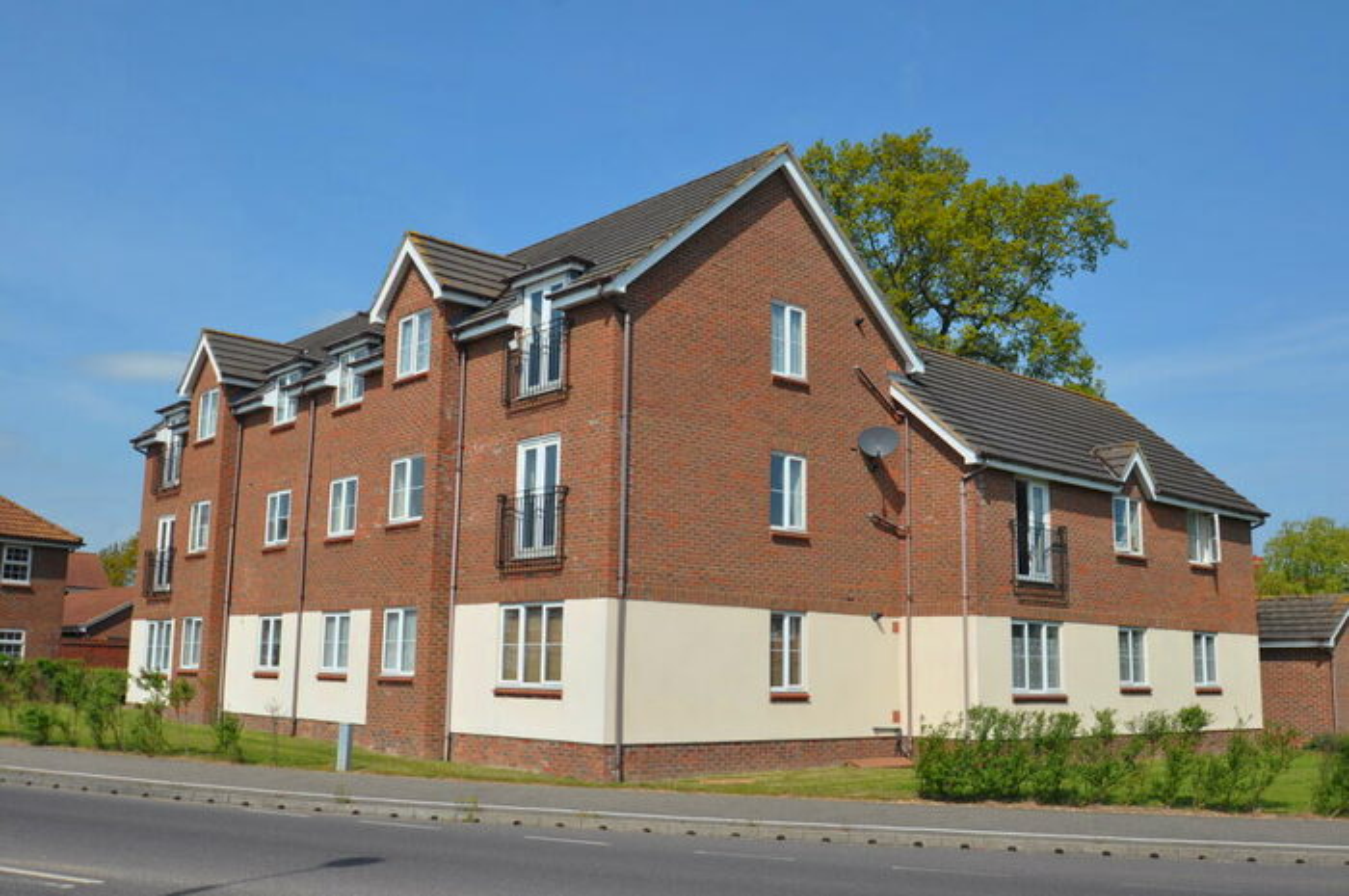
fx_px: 1235
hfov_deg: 57.3
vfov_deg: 39.9
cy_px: 448
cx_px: 674
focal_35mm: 33
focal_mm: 22
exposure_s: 1/320
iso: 200
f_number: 9
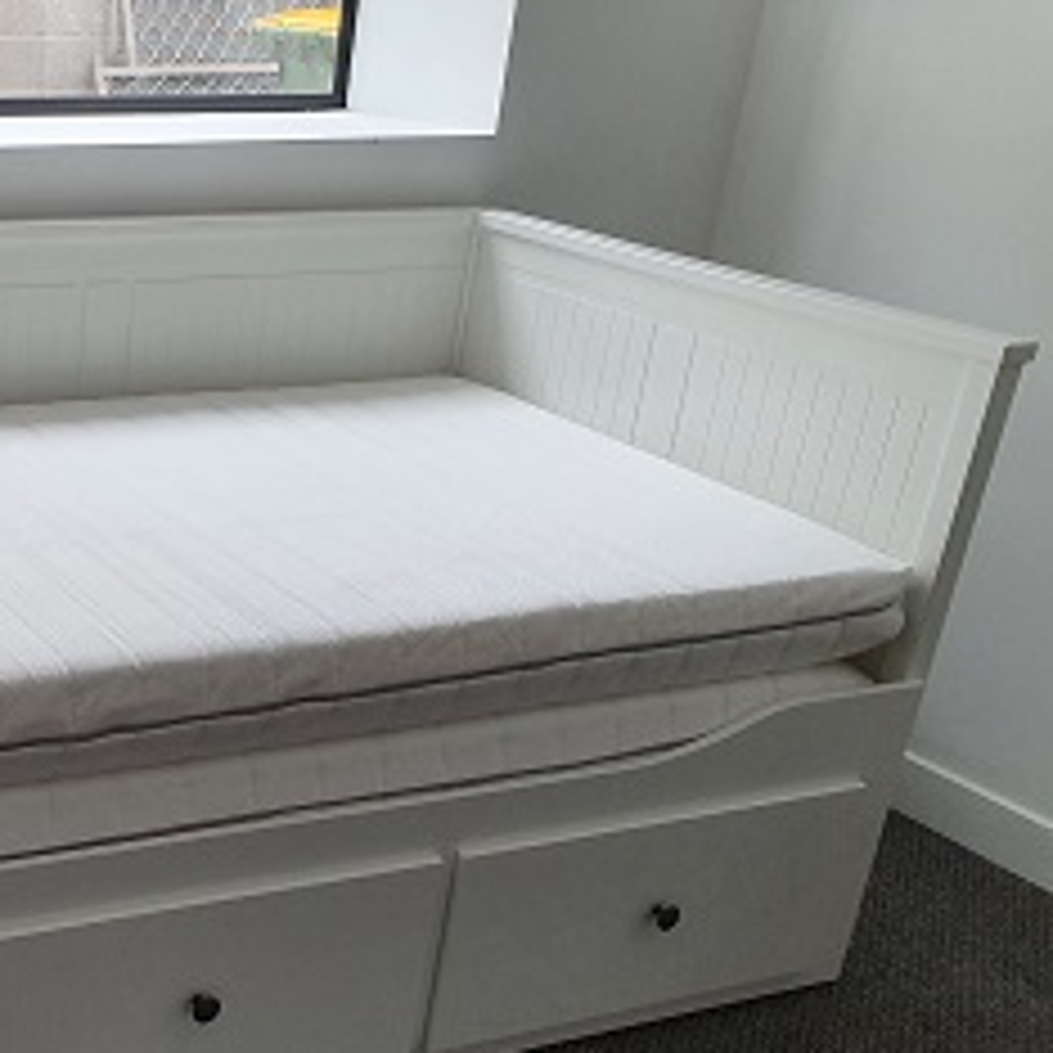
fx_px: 1686
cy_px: 772
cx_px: -36
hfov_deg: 31.6
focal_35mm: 49
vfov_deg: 34.1
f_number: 2.4
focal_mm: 4.32
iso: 160
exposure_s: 1/100
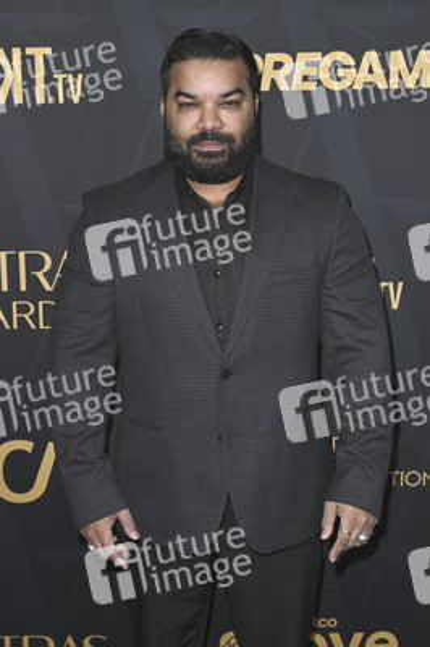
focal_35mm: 55
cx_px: 215
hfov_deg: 24.6
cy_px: 324
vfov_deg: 36.3
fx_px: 987
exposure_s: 1/320
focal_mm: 55
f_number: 5.6
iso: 2000
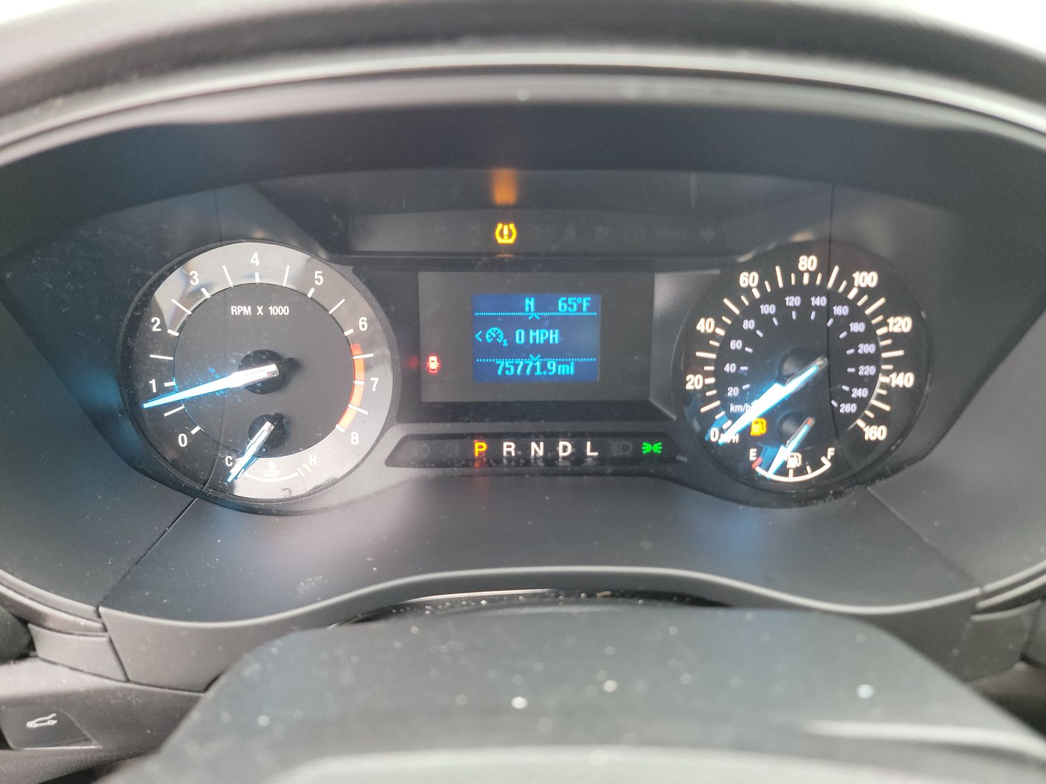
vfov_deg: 56.8
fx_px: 725
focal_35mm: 24
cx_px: 523
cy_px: 392
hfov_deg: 71.6
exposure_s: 1/59
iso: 684
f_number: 1.8
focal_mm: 6.7
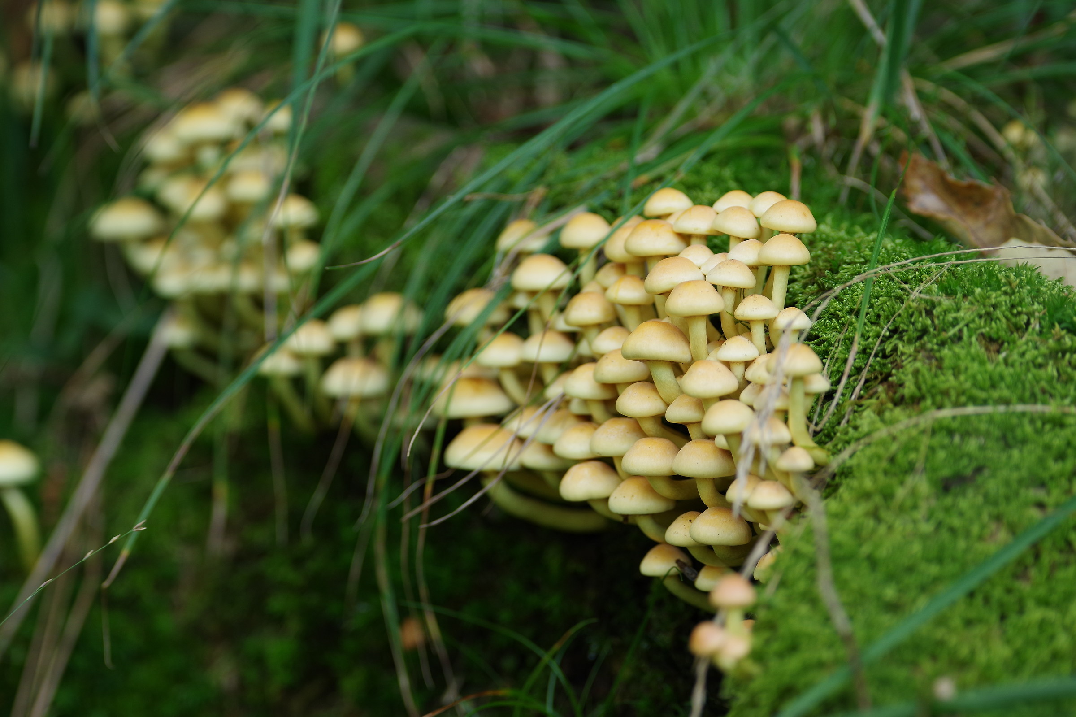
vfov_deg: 7.0
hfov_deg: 10.6
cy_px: 358
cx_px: 538
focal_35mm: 195
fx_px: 5827
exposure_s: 1/100
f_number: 2.8
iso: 200
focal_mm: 130
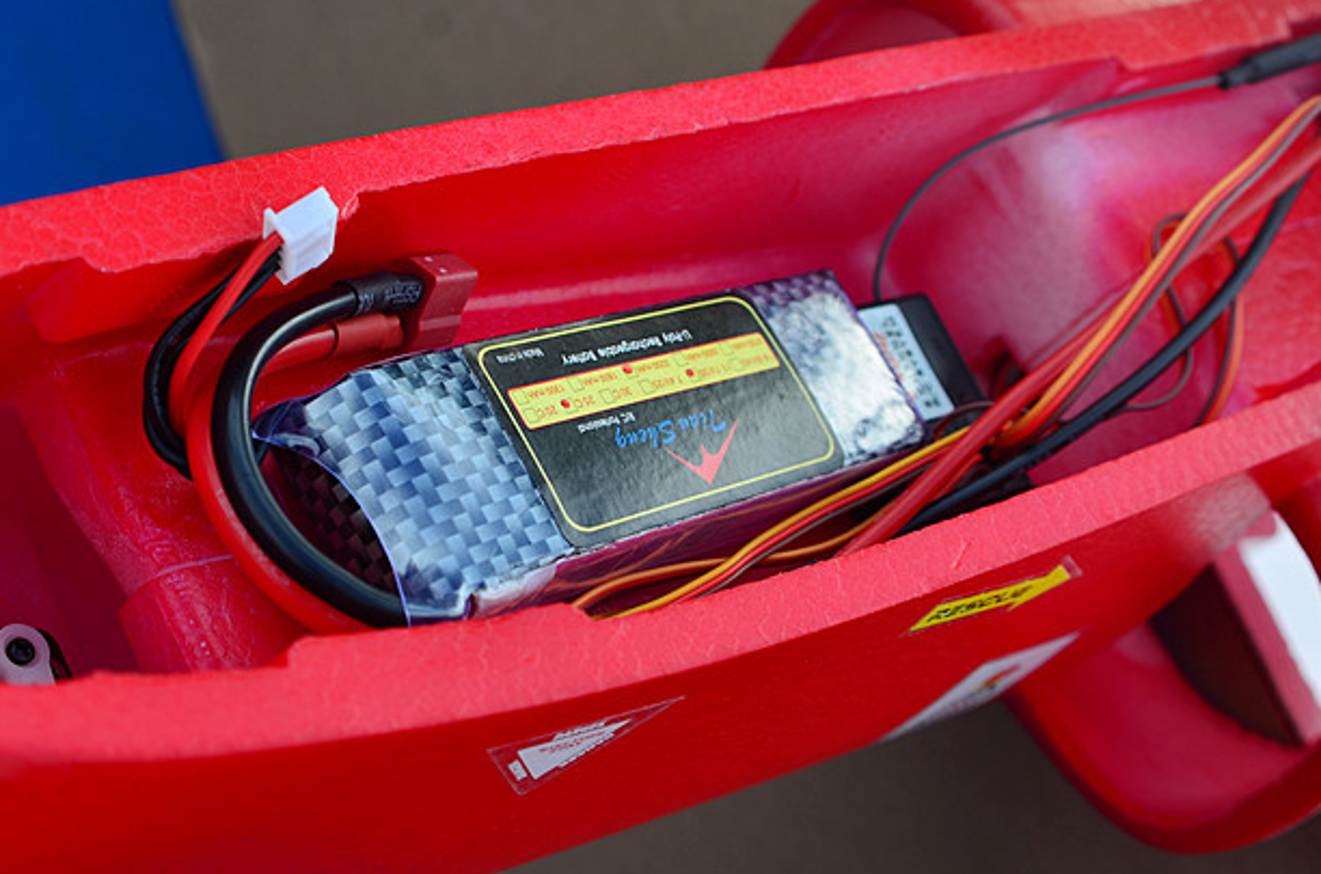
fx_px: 2513
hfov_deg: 29.4
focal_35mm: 69
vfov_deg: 19.7
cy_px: 368
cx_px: 598
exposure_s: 1/160
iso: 100
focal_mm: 35
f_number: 5.6
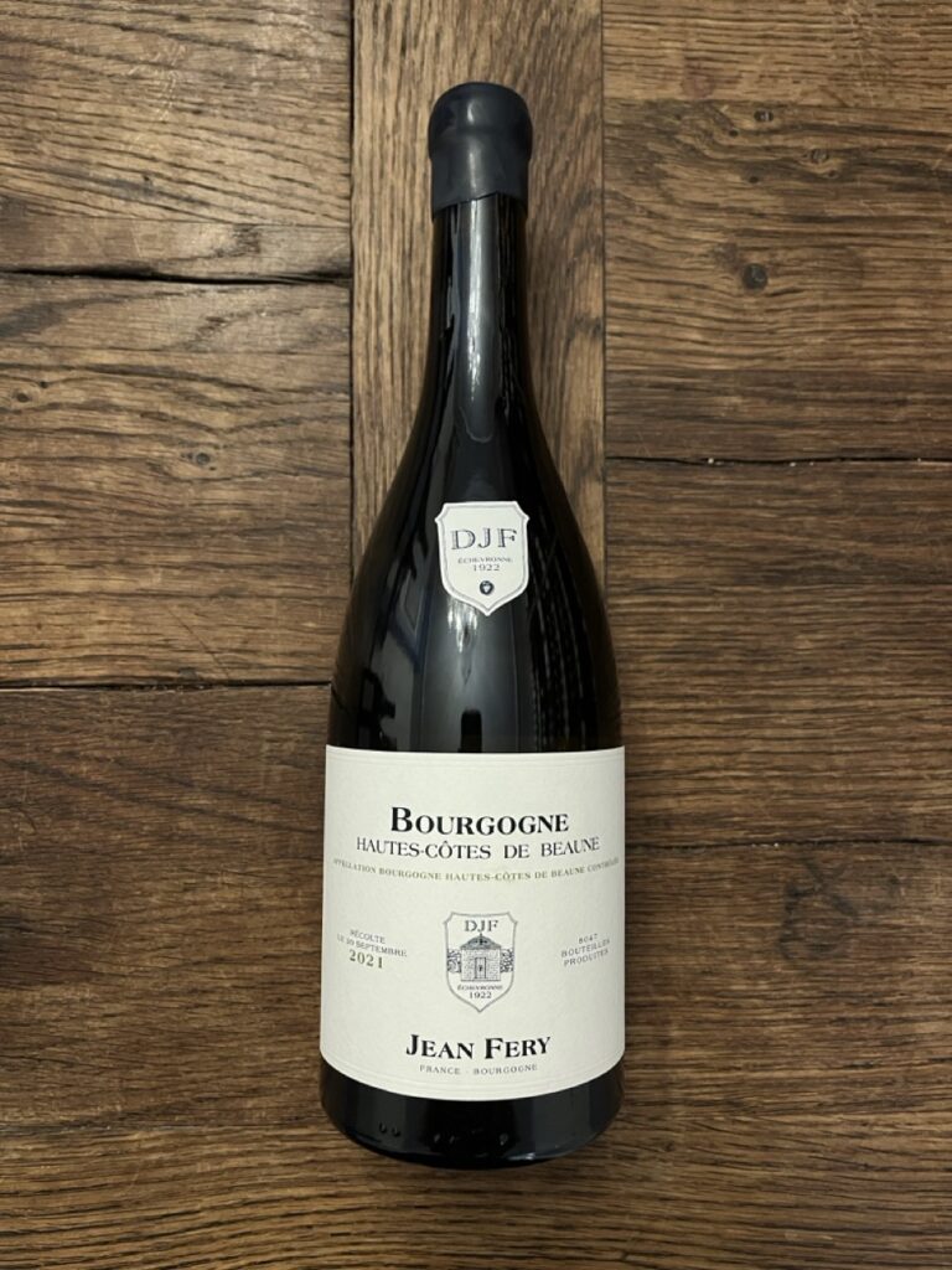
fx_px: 953
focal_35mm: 26
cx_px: 476
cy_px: 635
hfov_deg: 53.1
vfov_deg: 67.3
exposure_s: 1/50
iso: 320
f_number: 1.6
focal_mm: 5.1
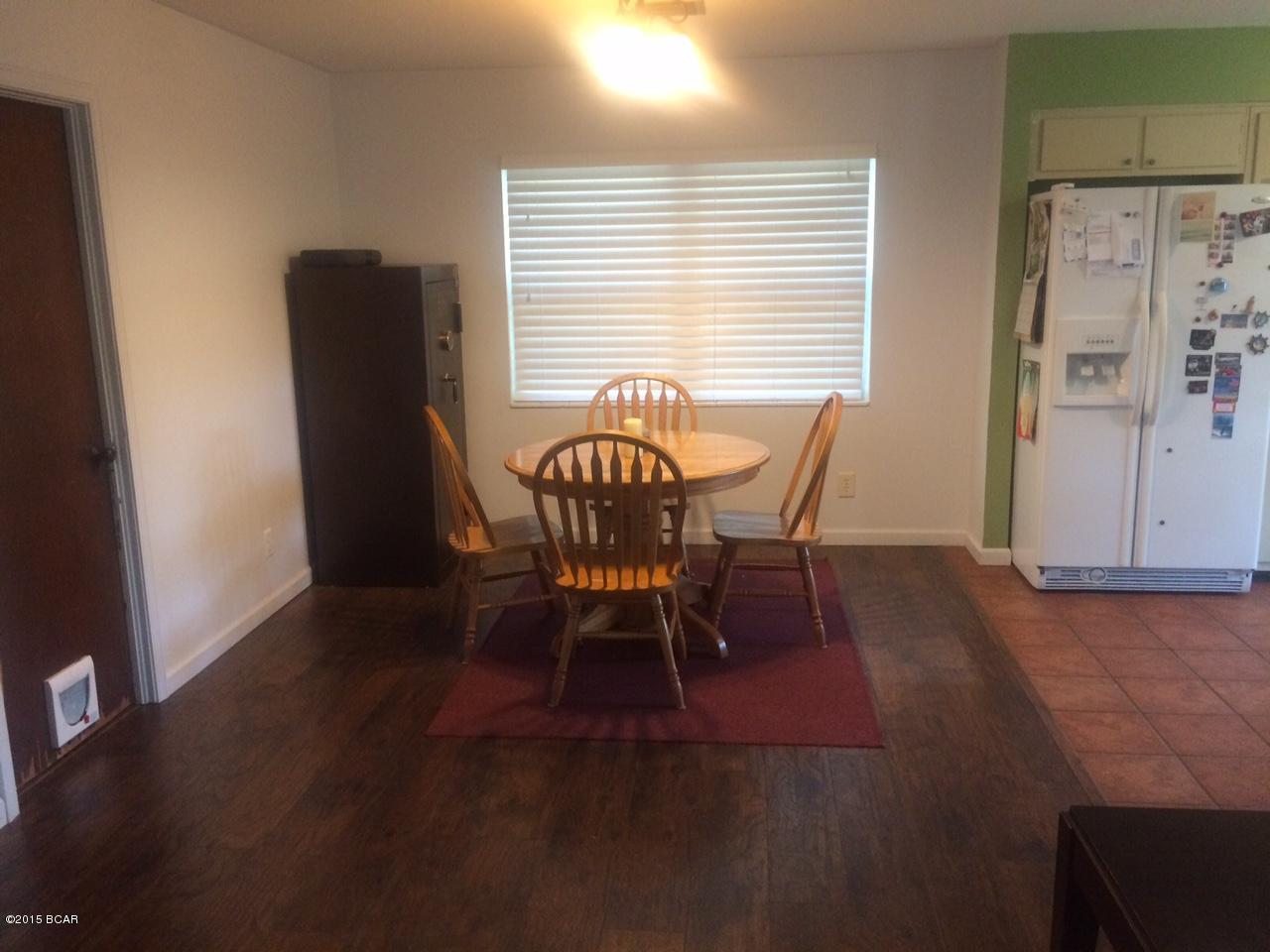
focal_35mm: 29
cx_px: 635
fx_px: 1064
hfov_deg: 61.7
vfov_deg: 48.2
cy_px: 476
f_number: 2.2
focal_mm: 4.15
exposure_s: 1/30
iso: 200
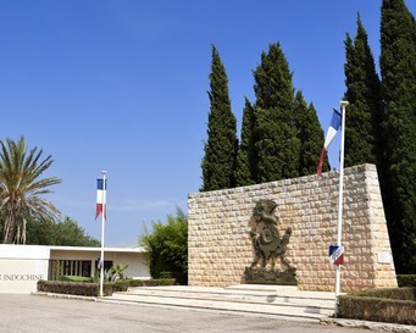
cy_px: 168
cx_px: 161
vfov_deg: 40.1
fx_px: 456
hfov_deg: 48.7
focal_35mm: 37
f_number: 16
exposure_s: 1/250
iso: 200
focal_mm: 32
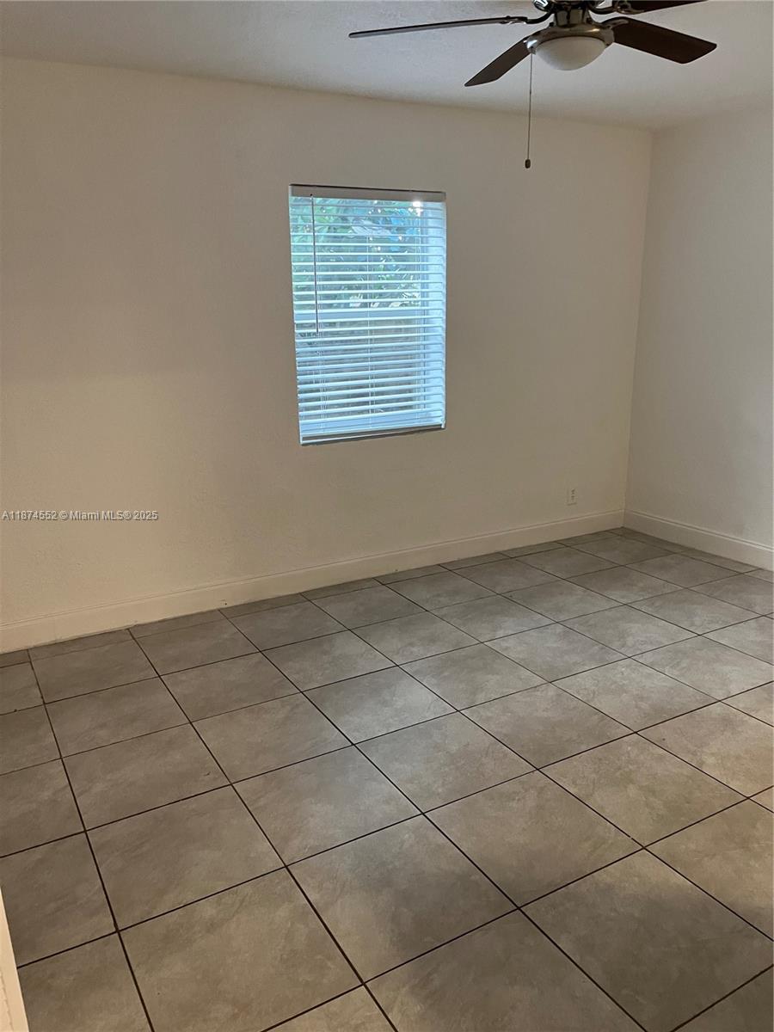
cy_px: 516
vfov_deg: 67.3
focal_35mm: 26
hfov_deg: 53.1
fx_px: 775
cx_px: 387
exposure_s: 1/60
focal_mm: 5.1
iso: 320
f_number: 1.6
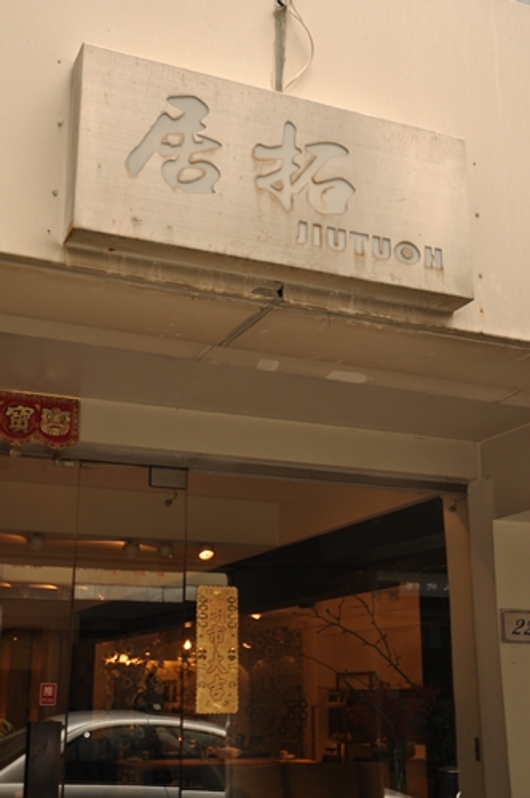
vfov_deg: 42.4
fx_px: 1030
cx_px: 265
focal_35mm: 46
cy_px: 399
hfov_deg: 28.9
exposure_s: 1/40
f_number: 4
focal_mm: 31
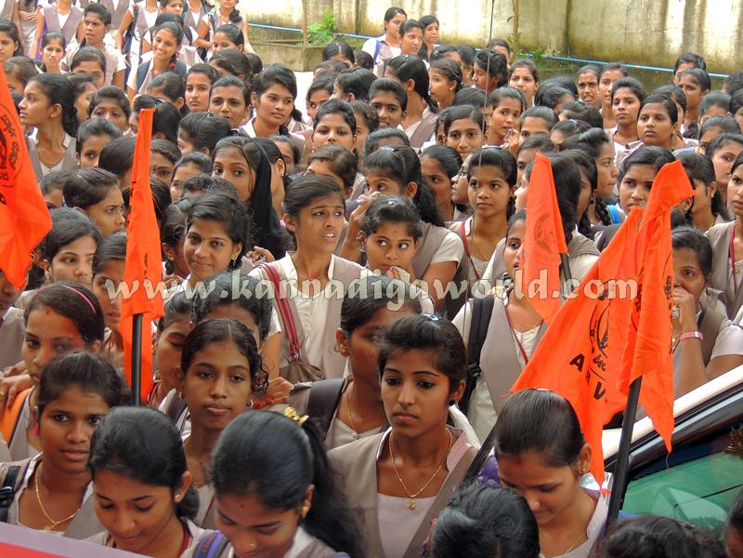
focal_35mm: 105
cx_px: 372
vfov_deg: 14.1
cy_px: 279
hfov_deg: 18.7
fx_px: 2254
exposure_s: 1/100
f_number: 4.2
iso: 180
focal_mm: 18.7
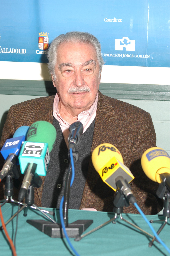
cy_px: 128
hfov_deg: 13.0
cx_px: 85
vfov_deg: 19.5
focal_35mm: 105
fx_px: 745
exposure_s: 1/80
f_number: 5.6
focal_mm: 70
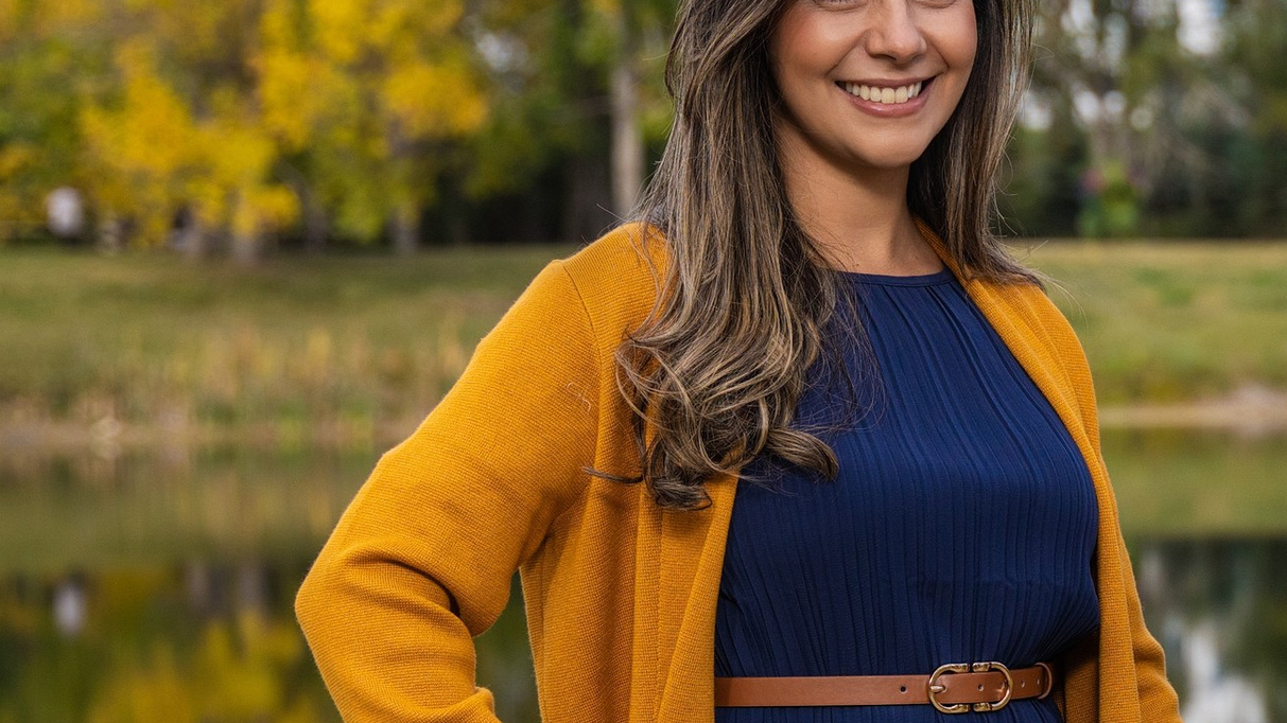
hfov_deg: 15.2
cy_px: 435
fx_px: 4731
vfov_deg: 8.7
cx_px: 1306
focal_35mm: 139
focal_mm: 41.8
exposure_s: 1/1250
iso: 125
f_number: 2.8
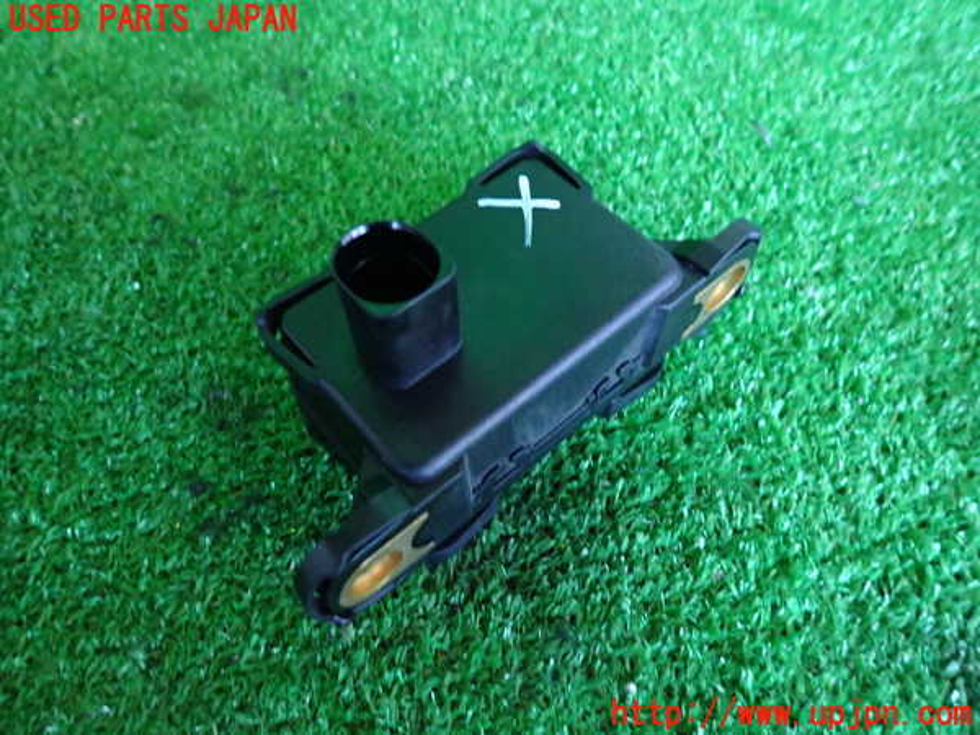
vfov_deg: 54.9
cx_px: 490
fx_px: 708
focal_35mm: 25
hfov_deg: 69.4
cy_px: 368
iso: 500
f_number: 2
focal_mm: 4.5
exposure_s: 1/30
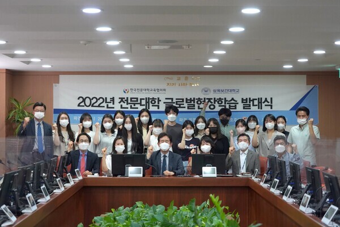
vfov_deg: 22.3
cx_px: 170
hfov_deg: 32.9
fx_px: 576
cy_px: 114
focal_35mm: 61
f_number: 5
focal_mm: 61
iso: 4000
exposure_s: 1/160
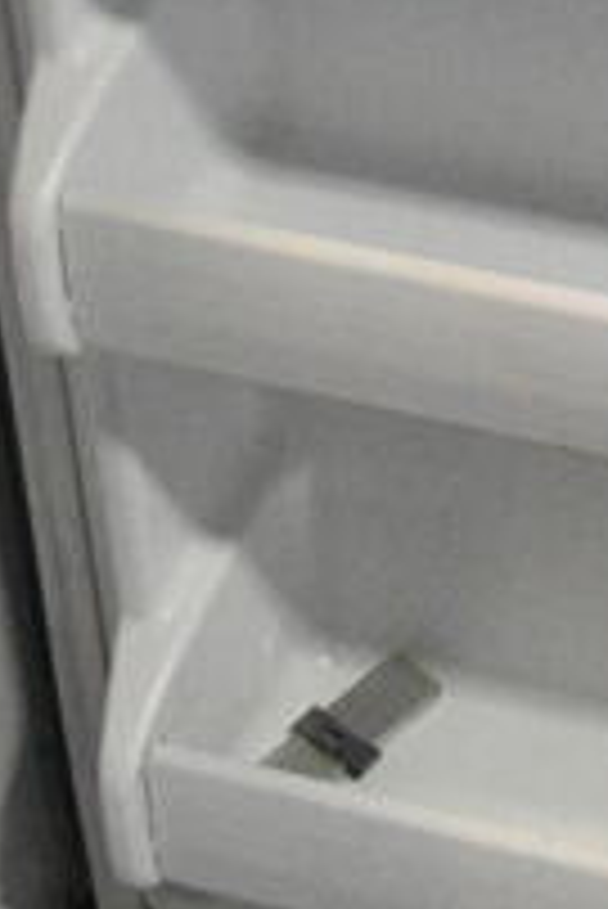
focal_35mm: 122
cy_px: -740
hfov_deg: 10.8
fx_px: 3085
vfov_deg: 14.6
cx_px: 968
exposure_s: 1/400
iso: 6400
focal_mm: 18
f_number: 10
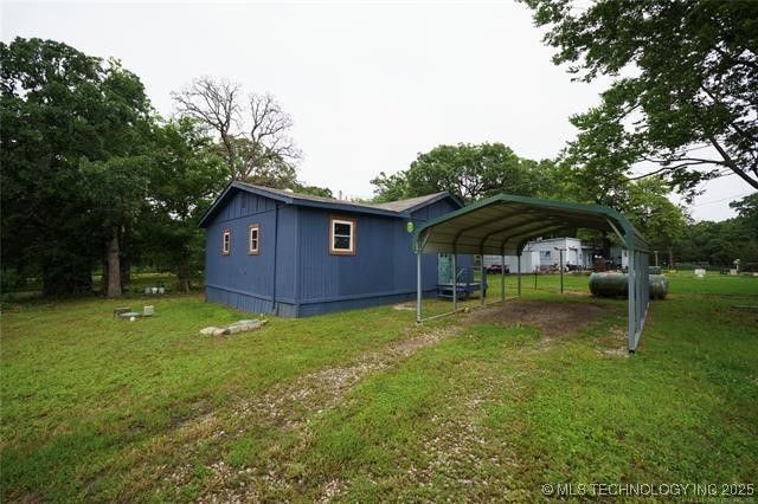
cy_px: 252
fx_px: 316
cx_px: 379
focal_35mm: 15
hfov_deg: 100.4
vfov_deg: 77.3
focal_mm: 10
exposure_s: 1/200
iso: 160
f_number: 2.8
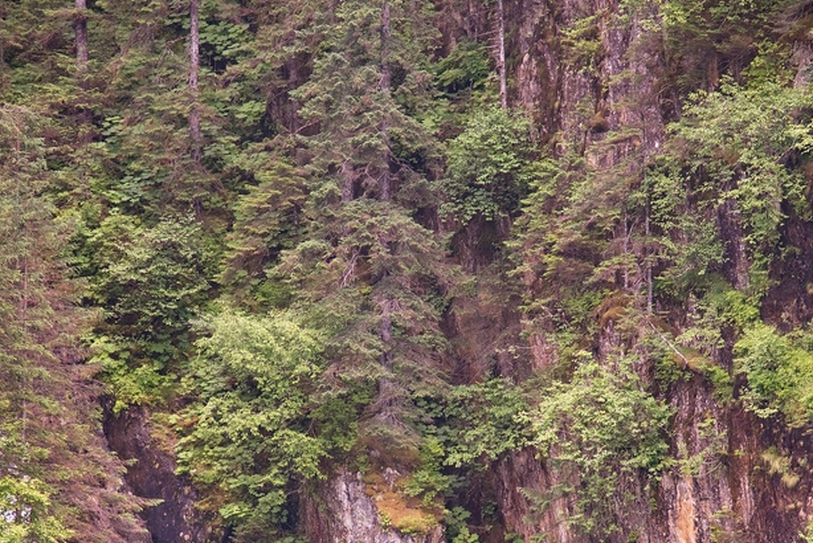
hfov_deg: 8.2
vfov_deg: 5.5
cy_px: 415
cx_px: 462
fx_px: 5648
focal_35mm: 250
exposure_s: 1/250
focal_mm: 120
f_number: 4
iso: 560
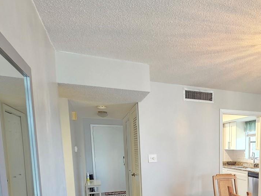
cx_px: 219
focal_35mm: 29
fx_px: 219
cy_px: 178
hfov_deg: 55.9
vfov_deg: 43.8
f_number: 1.9
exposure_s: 1/60
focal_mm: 2.2
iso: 250
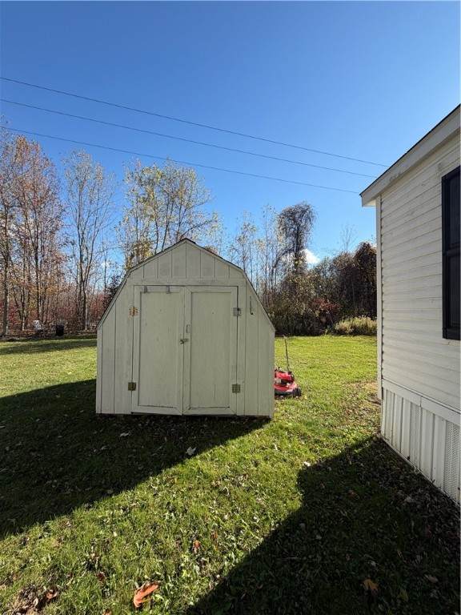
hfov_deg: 85.7
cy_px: 308
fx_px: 249
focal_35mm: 14
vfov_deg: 102.1
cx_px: 230
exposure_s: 1/770
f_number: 2.2
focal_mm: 2.22
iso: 32
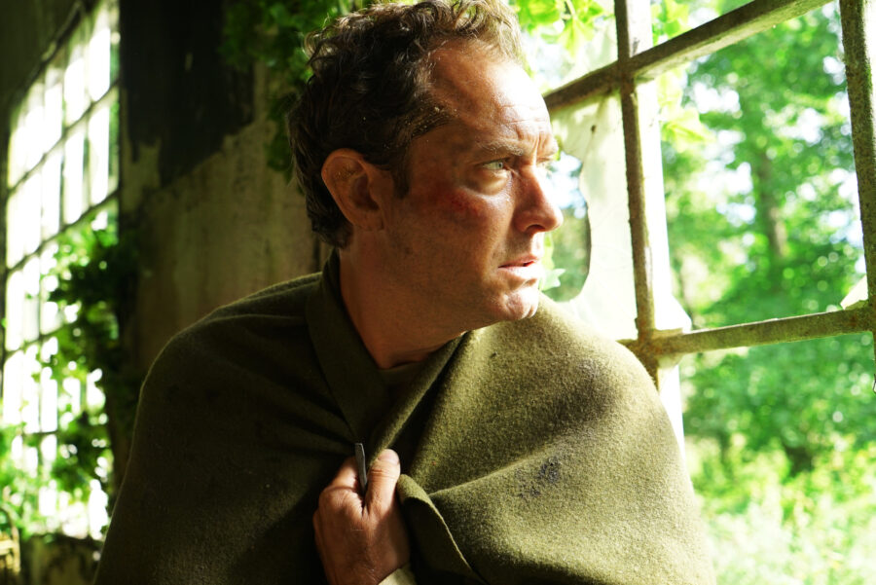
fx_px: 949
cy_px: 292
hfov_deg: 49.5
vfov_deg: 34.2
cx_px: 438
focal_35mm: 39
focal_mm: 39
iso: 800
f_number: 4.5
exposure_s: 1/320
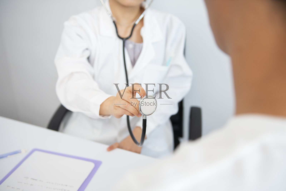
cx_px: 143
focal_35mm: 40
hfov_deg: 48.5
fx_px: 318
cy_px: 96
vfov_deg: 33.4
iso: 800
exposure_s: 1/160
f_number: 2.8
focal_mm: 40
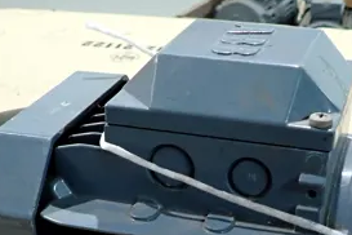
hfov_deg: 33.7
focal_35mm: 59
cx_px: 231
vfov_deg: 22.2
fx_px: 577
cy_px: 230
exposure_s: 1/30
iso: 400
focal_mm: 4.5
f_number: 2
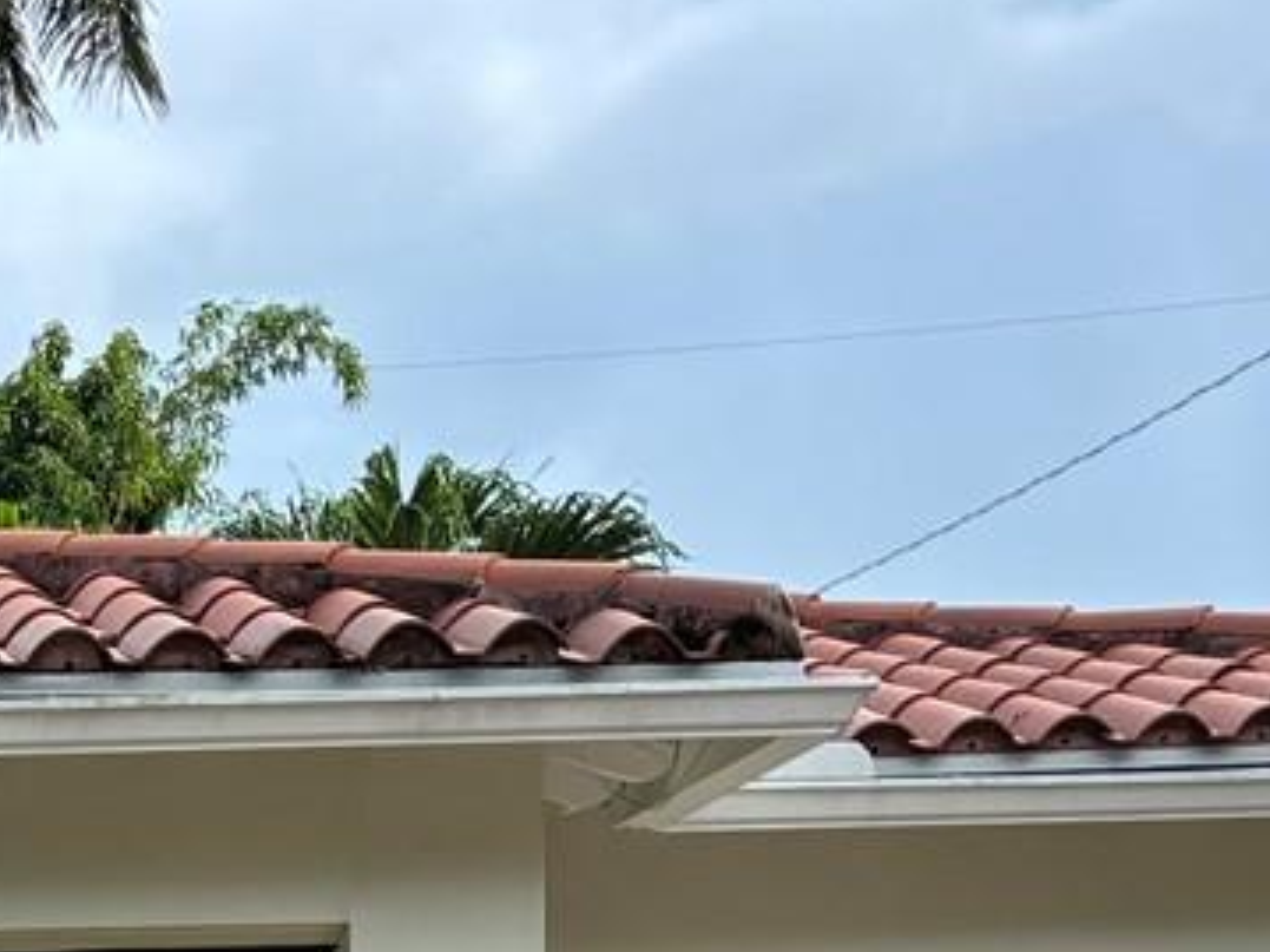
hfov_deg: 15.9
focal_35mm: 116
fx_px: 4254
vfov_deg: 11.6
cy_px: 1816
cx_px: -478
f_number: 1.6
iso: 50
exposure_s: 1/1007
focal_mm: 5.96
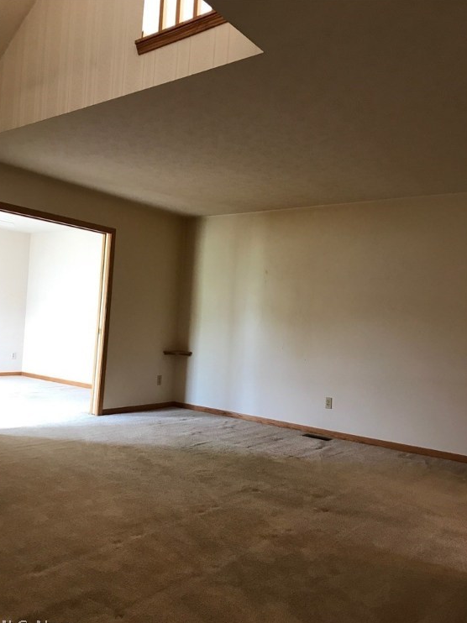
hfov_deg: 48.2
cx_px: 229
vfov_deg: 61.7
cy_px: 319
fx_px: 522
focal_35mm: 29
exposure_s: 1/15
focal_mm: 3.99
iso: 40
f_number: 1.8
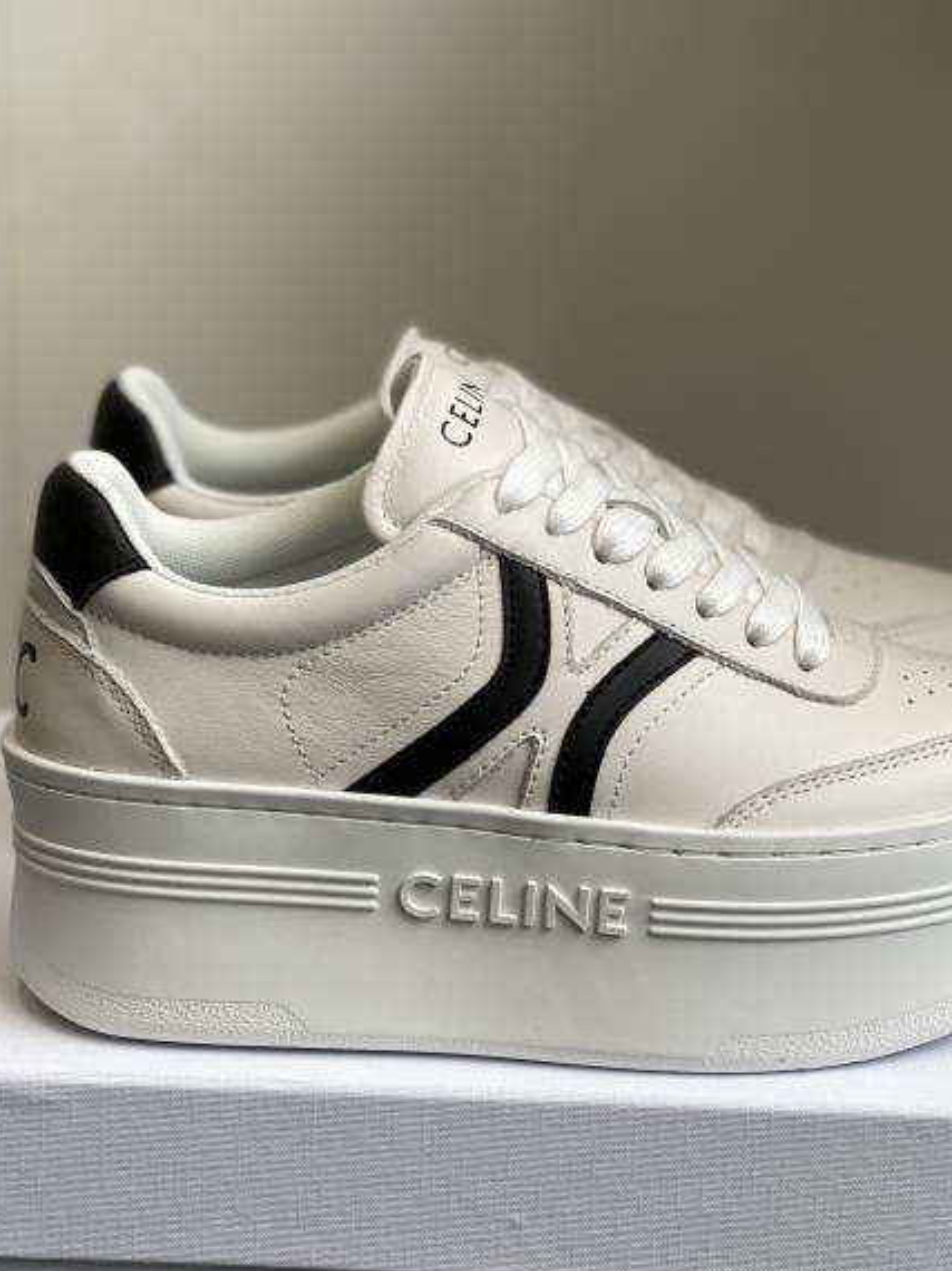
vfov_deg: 26.6
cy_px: 785
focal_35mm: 73
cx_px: 515
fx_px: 2679
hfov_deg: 20.1
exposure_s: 1/265
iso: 20
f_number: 2
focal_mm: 6
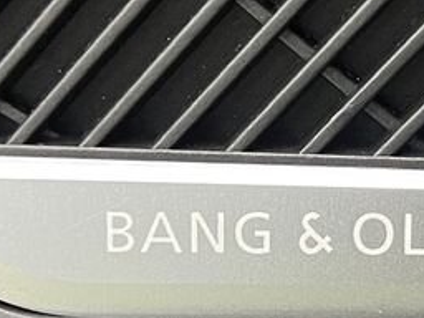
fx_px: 1494
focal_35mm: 122
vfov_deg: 12.1
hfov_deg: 16.0
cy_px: 161
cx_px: 366
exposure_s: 1/40
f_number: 1.5
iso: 640
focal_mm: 5.7
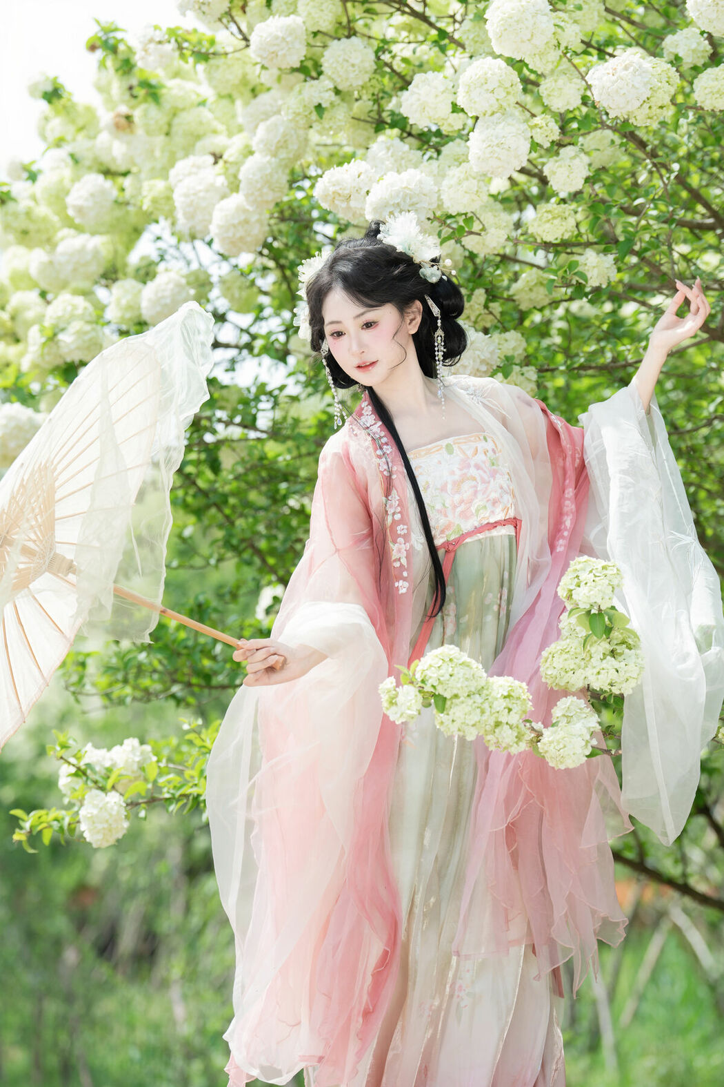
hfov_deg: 12.5
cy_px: 544
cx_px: 362
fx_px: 3318
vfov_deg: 18.6
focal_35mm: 110
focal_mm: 110
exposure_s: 1/500
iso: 125
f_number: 3.2
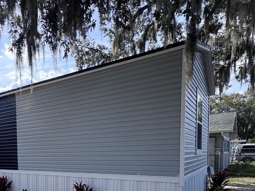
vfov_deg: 41.9
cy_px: 171
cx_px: 70
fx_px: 228
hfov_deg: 56.1
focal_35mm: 31
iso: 40
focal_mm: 2.22
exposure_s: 1/631
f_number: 2.2
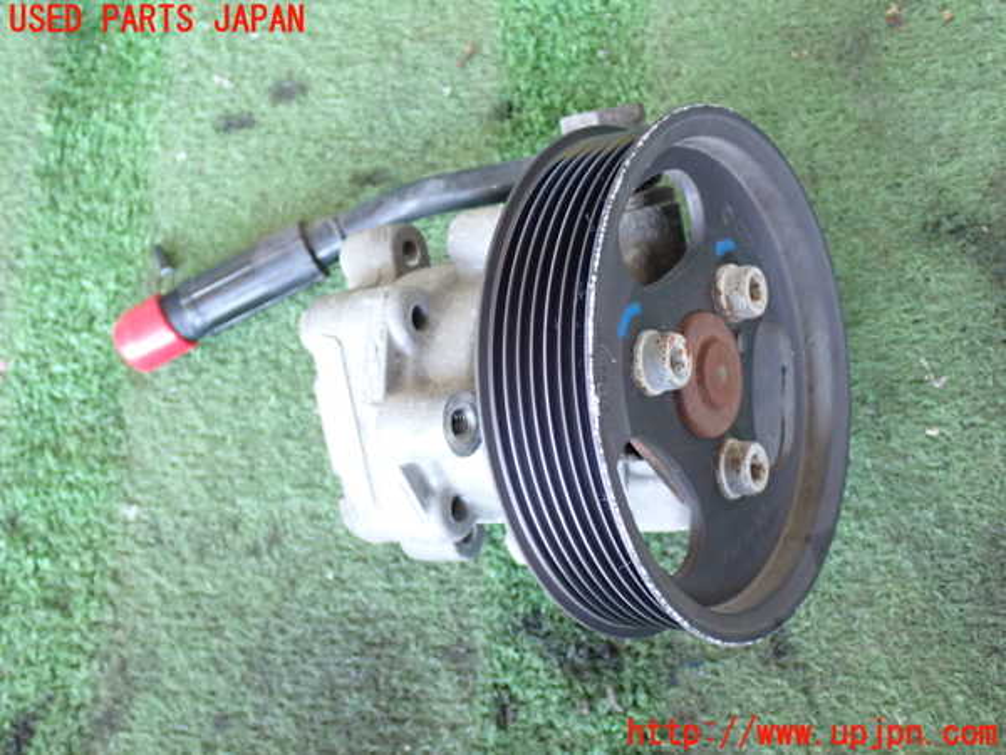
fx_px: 1366
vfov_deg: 30.9
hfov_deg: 40.4
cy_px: 378
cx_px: 503
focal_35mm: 47
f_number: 3.1
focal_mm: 8.4
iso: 640
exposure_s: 1/50
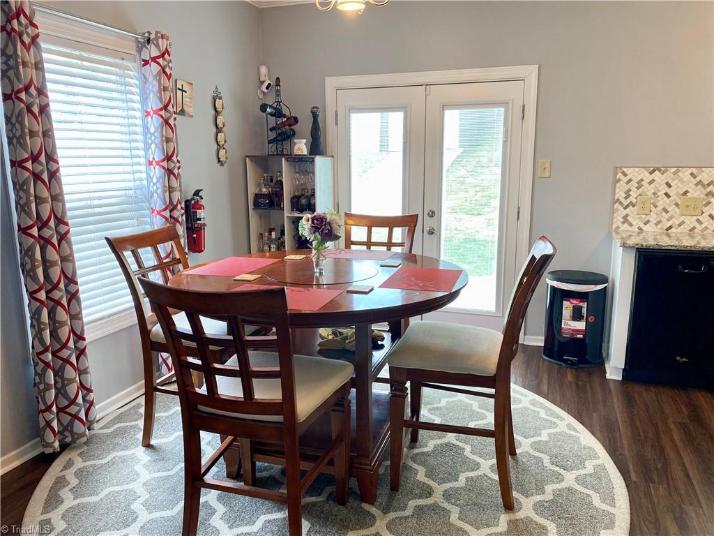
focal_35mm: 26
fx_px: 536
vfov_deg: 53.1
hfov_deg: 67.3
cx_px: 357
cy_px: 268
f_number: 1.8
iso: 125
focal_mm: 4.25
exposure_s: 1/120
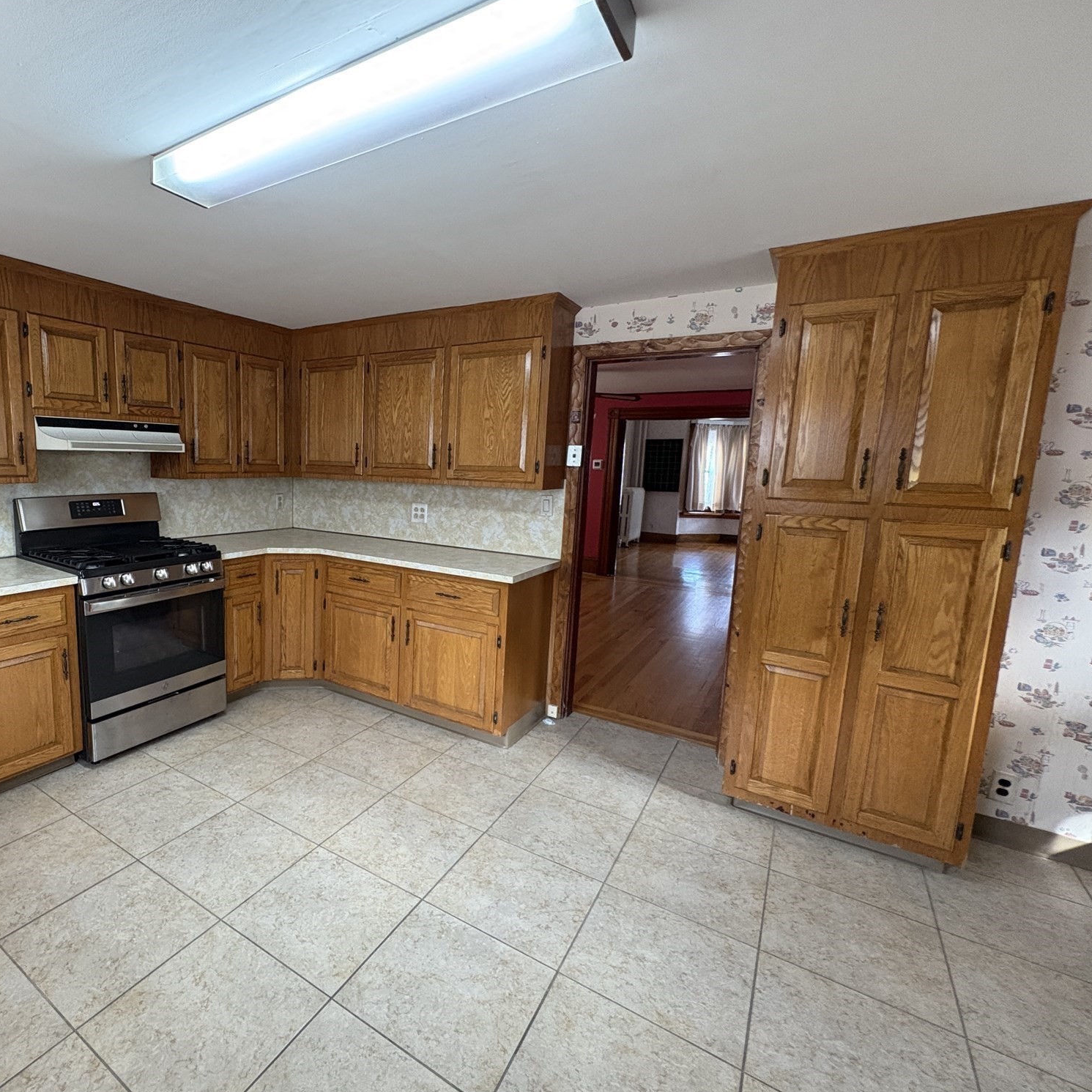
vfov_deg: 84.0
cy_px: 543
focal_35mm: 17
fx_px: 607
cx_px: 382
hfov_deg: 81.7
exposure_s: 1/60
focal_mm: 2.22
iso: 400
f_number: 2.2
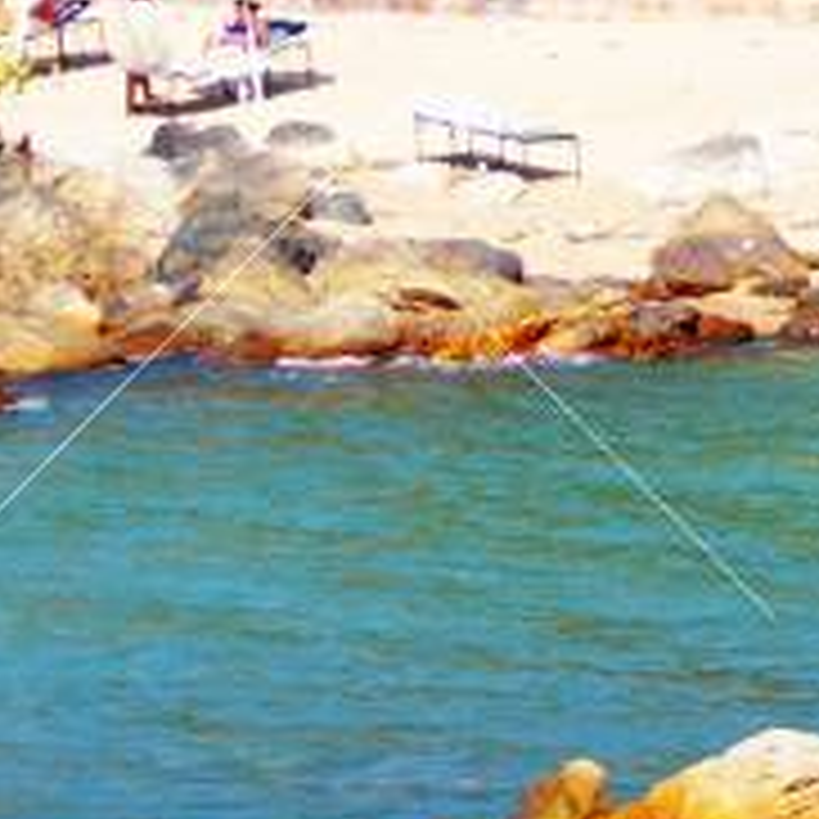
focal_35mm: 683
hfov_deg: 2.5
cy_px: -839
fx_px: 18283
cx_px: 1971
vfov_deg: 2.6
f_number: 4
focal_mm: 75
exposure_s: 1/640
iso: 100
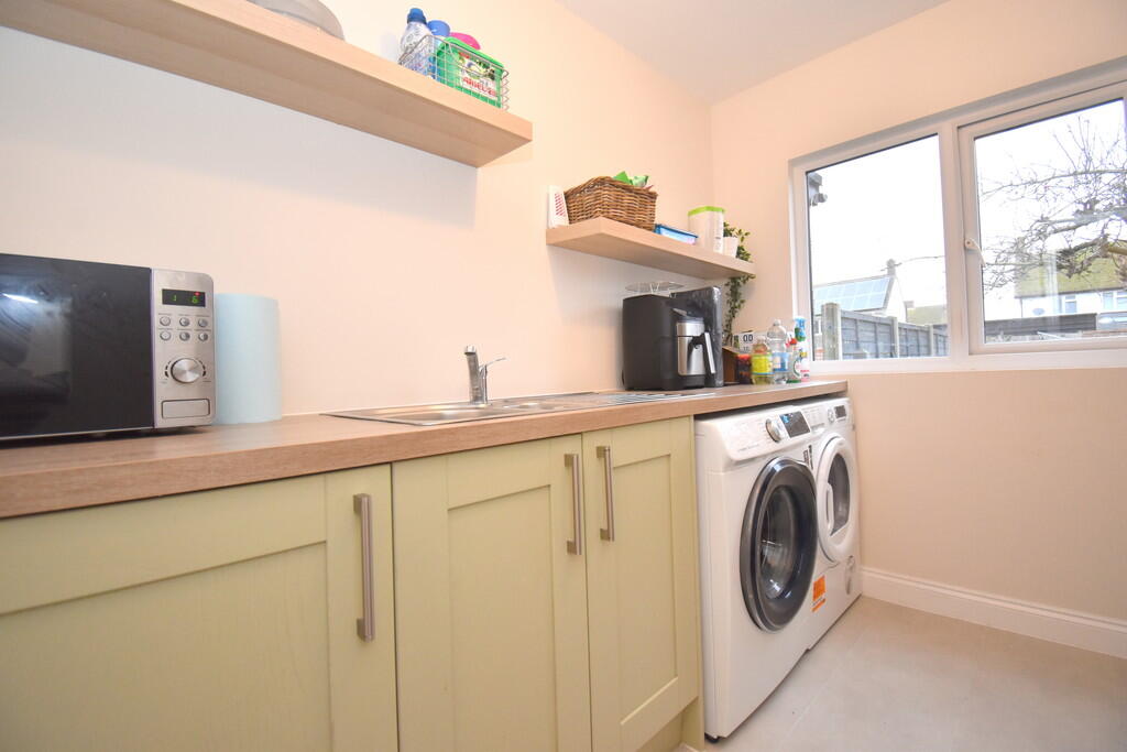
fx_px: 470
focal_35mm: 15
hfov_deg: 100.4
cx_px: 564
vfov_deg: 77.3
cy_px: 376
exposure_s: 1/125
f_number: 4.5
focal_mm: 10
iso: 800
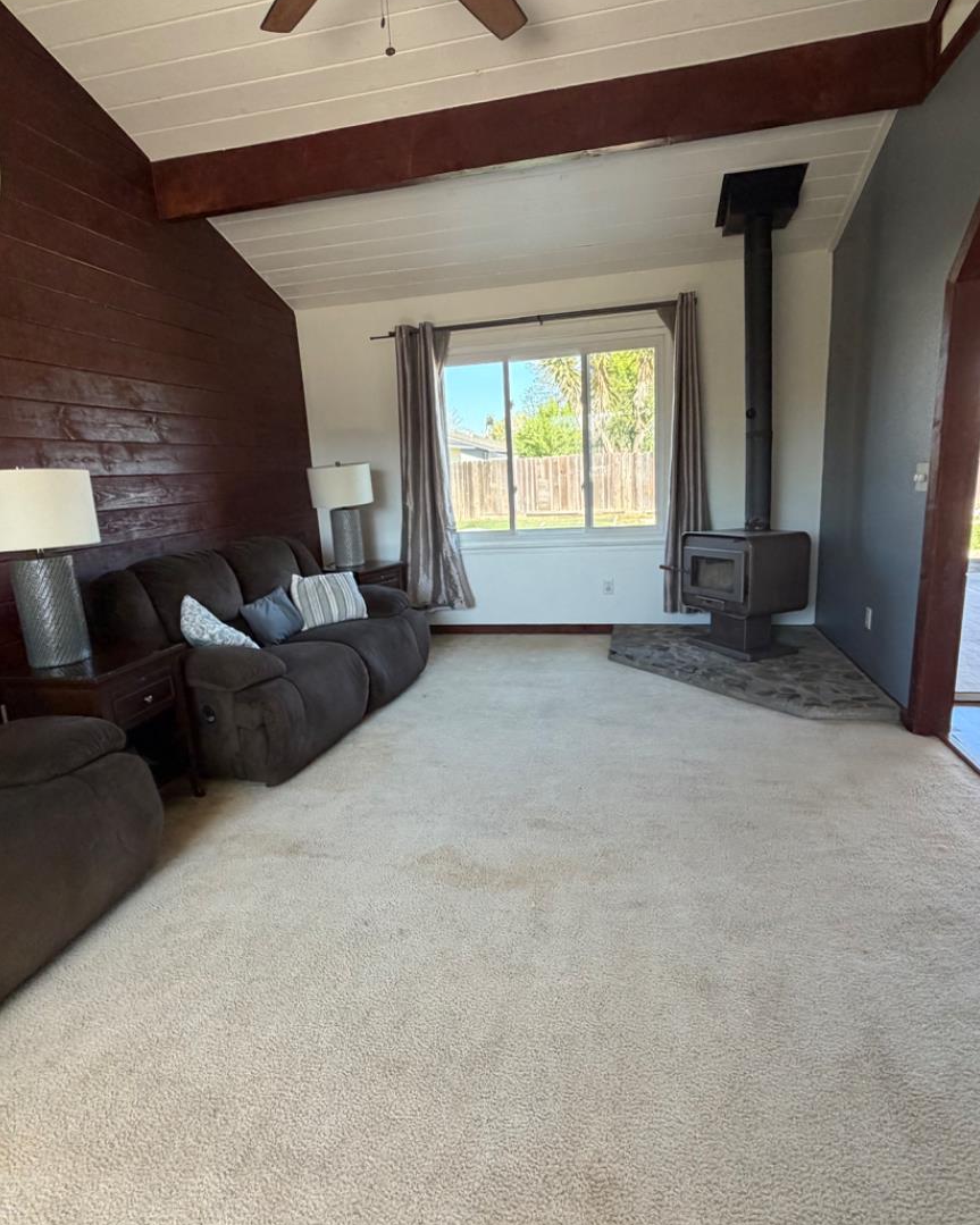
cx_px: 487
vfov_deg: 83.3
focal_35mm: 19
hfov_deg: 70.8
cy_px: 623
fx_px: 689
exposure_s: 1/121
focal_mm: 2.22
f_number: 2.2
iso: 250
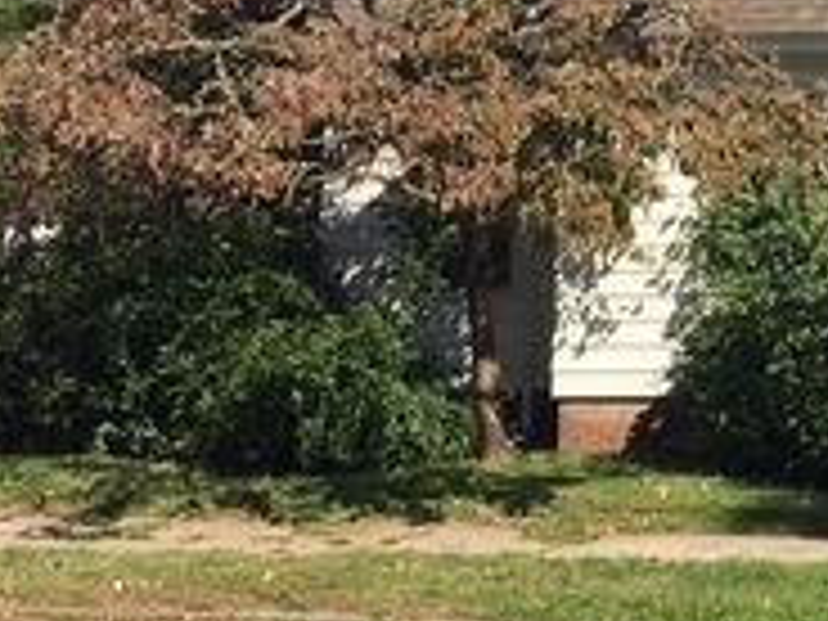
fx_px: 1890
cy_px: -20
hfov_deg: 23.1
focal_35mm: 79
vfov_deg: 18.1
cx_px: 932
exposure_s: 1/1980
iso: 32
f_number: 2.2
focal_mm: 4.15
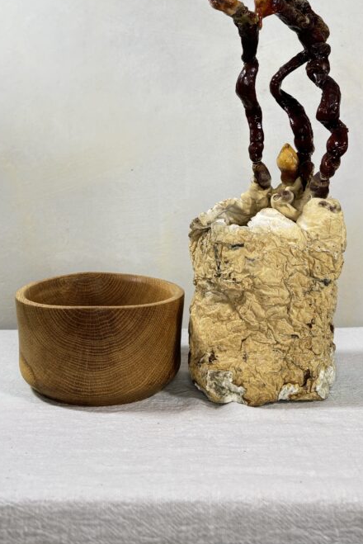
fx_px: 635
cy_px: 146
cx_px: 175
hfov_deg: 31.9
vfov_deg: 45.0
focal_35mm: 42
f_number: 1.6
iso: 80
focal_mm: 5.96
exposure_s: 1/60
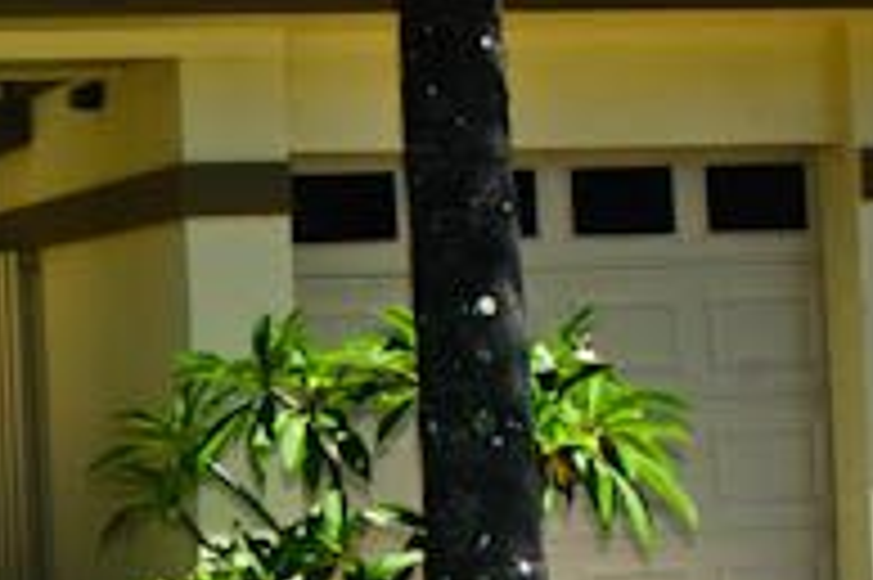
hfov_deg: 19.8
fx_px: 2253
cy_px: 312
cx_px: -324
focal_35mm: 93
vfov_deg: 14.7
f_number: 9
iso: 200
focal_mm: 20
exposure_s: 1/320
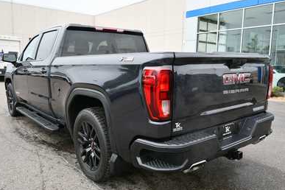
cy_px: 97
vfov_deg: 42.3
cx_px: 140
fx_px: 245
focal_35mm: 31
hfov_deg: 60.3
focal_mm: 20
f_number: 5.6
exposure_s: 1/250
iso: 220
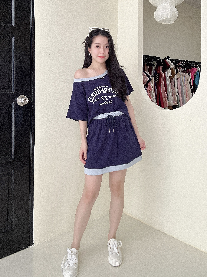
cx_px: 104
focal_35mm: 23
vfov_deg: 73.9
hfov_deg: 58.9
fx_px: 183
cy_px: 138
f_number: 1.9
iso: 80
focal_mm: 2.69
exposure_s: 1/67
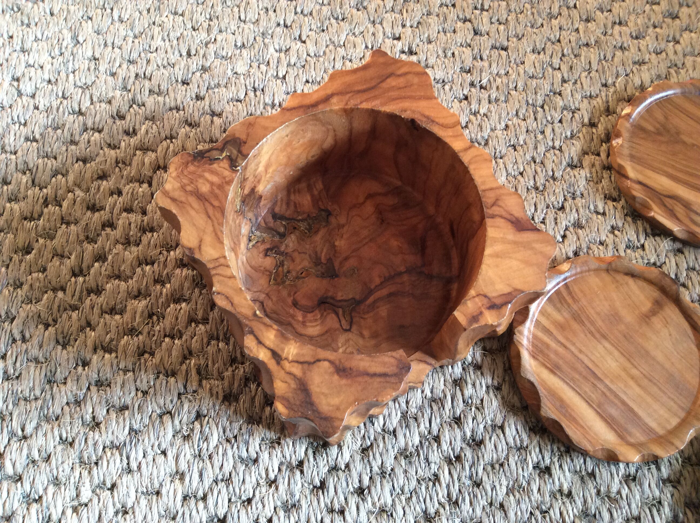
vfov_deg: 44.1
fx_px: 646
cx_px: 350
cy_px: 262
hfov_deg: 56.9
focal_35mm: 32
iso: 100
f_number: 2.4
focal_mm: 3.3
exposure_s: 1/25
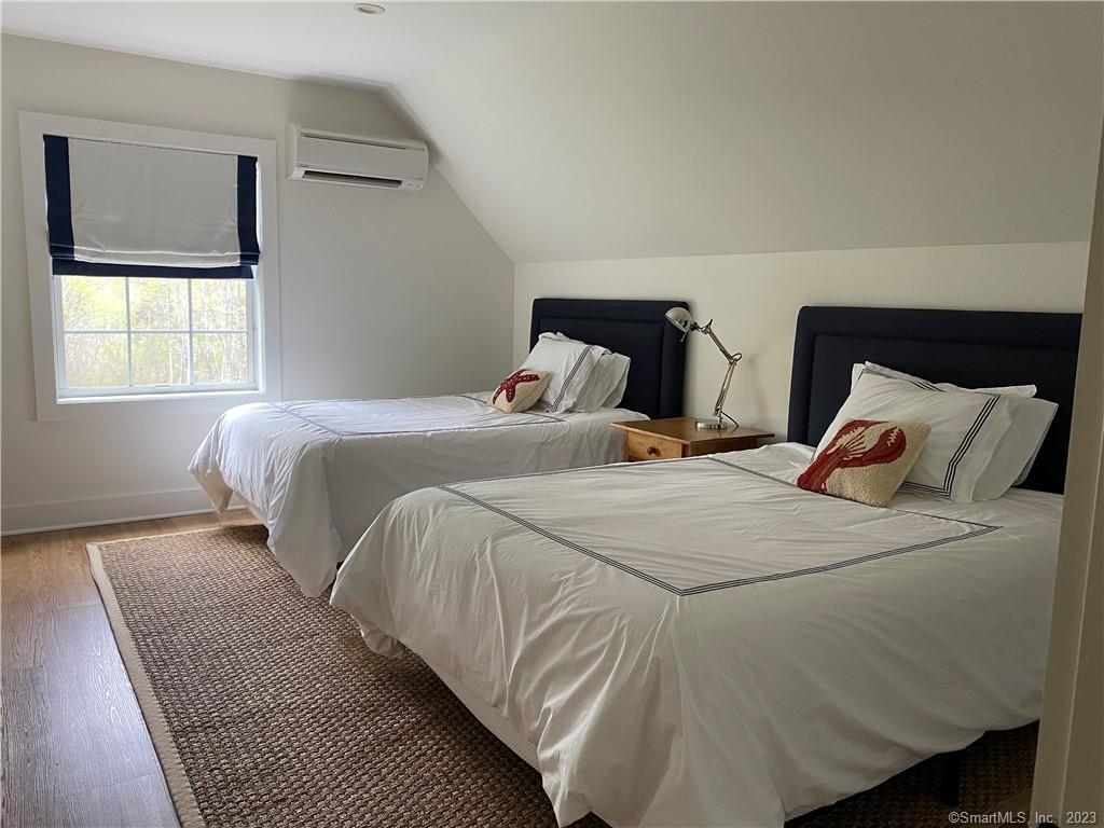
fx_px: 829
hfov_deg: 67.3
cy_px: 414
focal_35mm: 26
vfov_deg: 53.1
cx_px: 552
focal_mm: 4.25
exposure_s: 1/60
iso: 125
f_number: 1.8
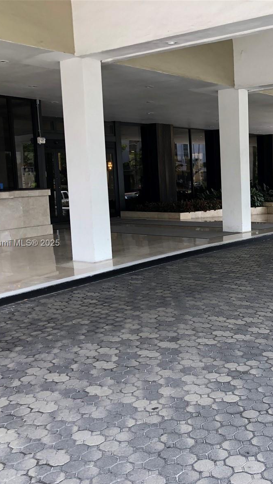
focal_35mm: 41
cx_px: 255
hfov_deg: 27.8
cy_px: 244
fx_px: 527
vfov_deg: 49.4
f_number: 1.8
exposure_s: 1/228
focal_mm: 3.99
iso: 20
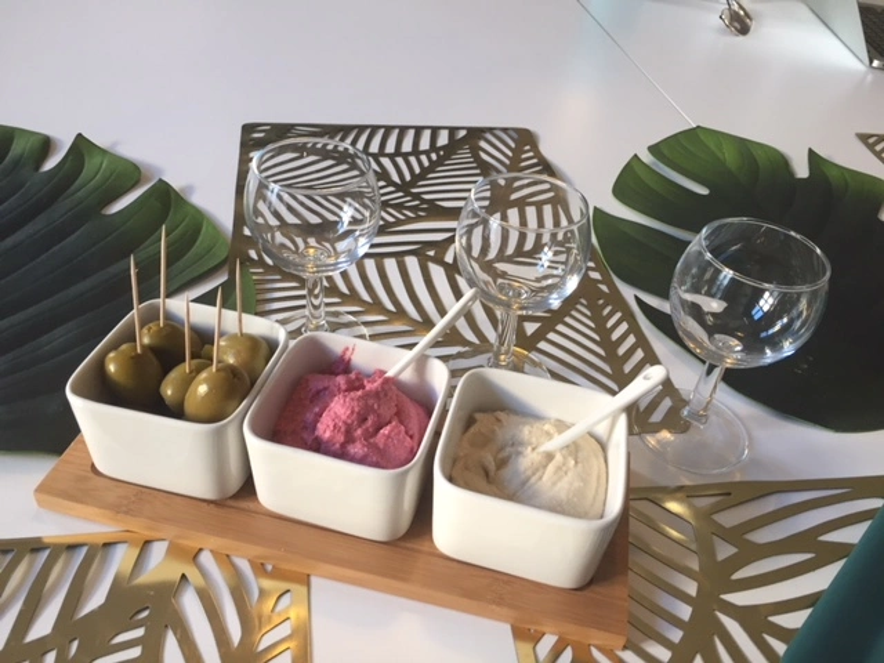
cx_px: 442
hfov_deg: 61.7
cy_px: 332
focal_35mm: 29
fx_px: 741
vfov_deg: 48.2
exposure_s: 1/33
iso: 100
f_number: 2.2
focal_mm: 4.15
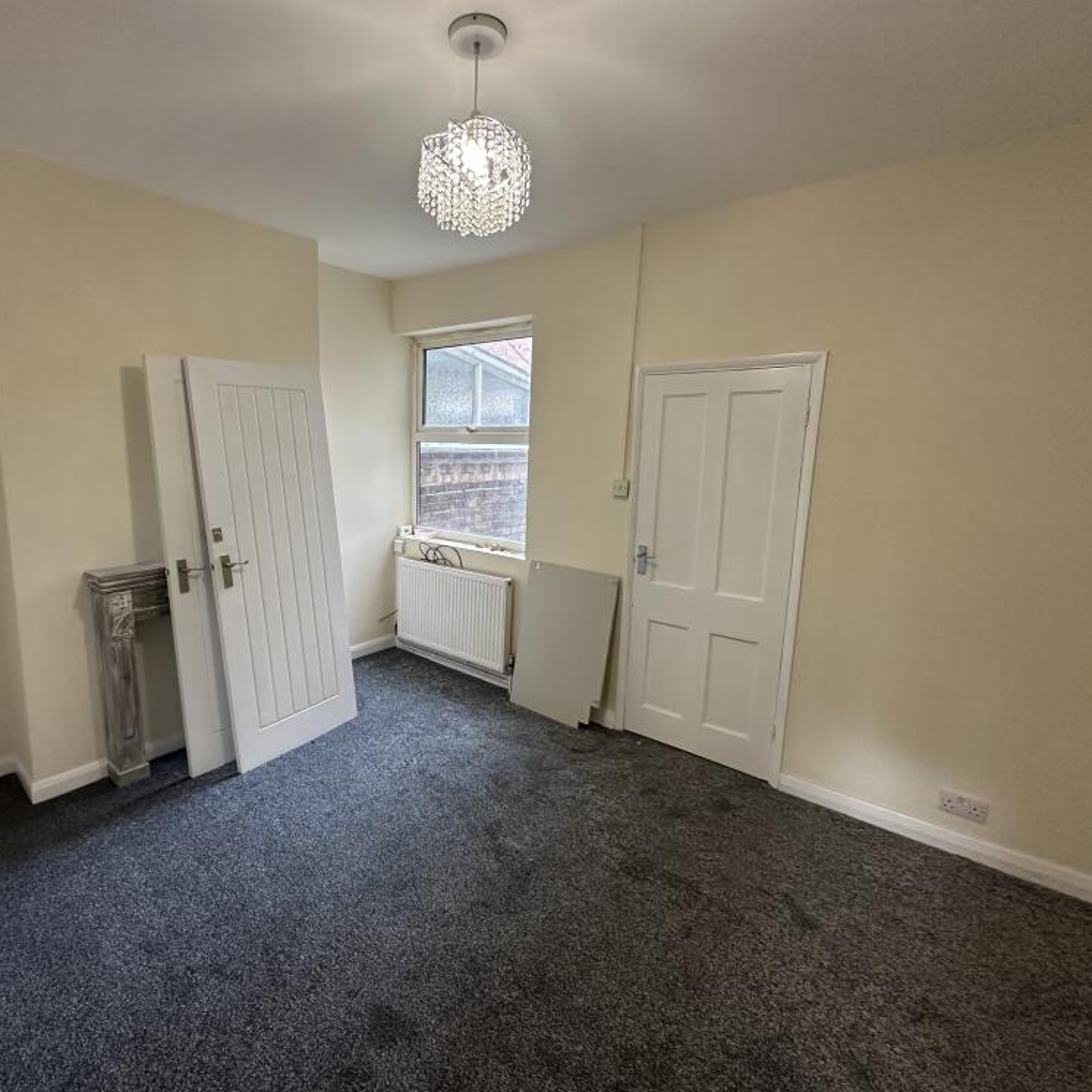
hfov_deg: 83.2
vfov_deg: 84.0
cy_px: 536
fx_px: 607
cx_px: 450
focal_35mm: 17
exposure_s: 1/100
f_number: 2.2
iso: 320
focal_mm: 2.22
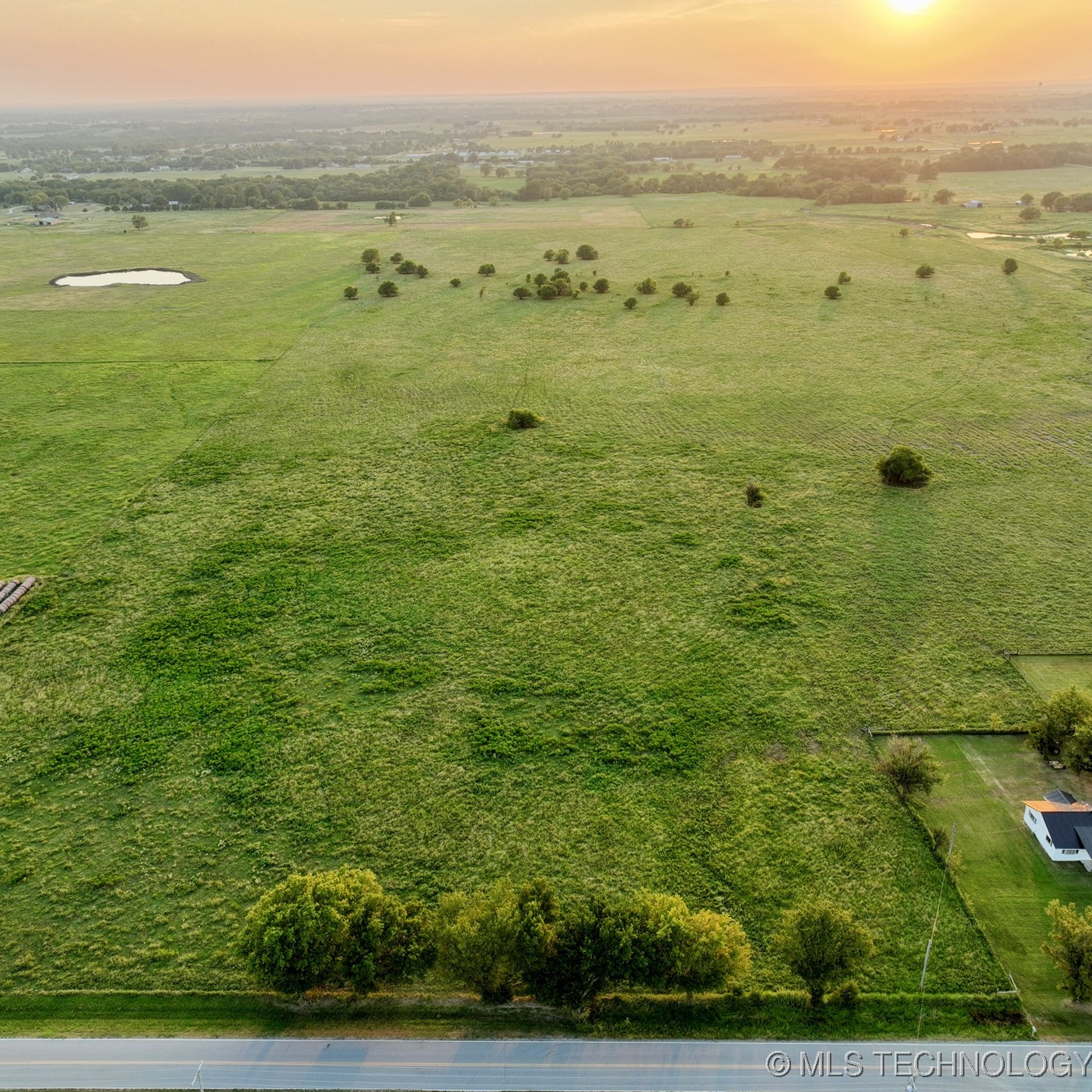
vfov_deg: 55.6
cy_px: 537
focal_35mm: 29
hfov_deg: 55.5
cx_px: 497
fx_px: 1035
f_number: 2.8
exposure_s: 1/400
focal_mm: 12.29
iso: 400
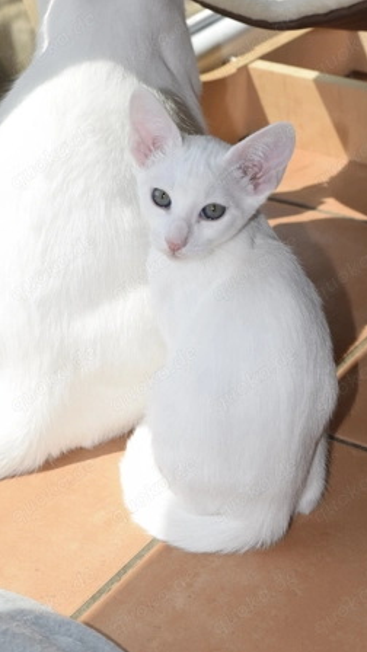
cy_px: 326
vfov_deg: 26.8
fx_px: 1367
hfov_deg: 15.3
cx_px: 207
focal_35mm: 79
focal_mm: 50
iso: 100
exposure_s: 1/200
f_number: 8
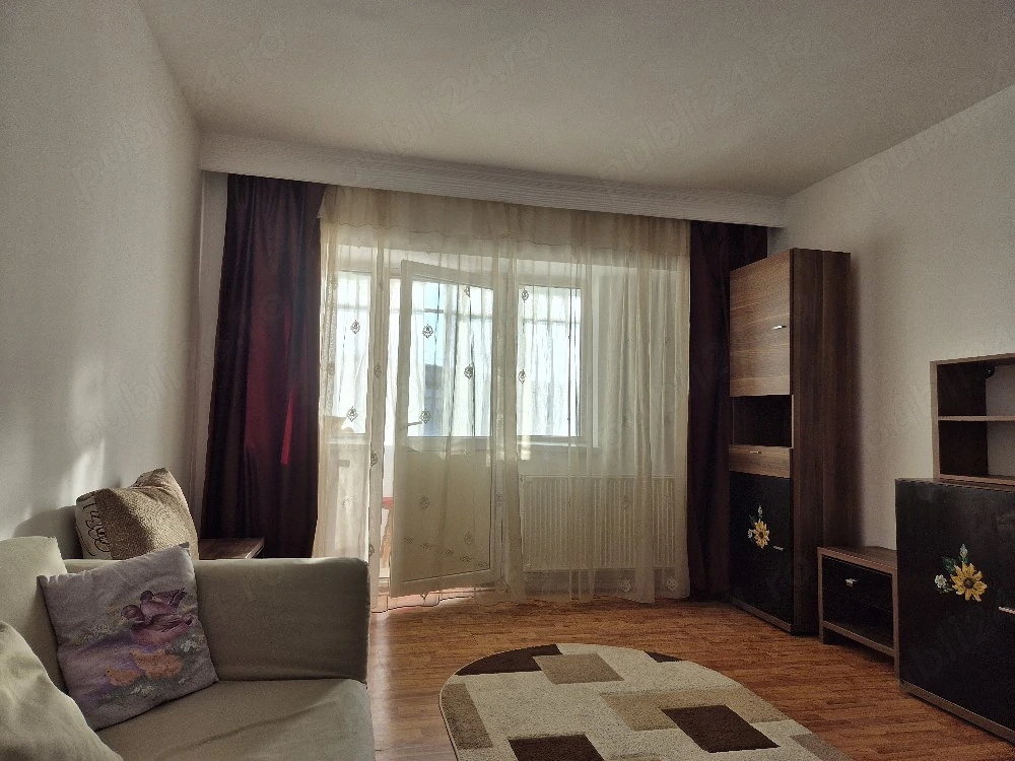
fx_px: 674
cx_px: 508
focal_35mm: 23
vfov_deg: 58.9
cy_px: 380
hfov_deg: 73.9
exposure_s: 1/286
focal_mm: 5.4
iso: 25
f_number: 1.8
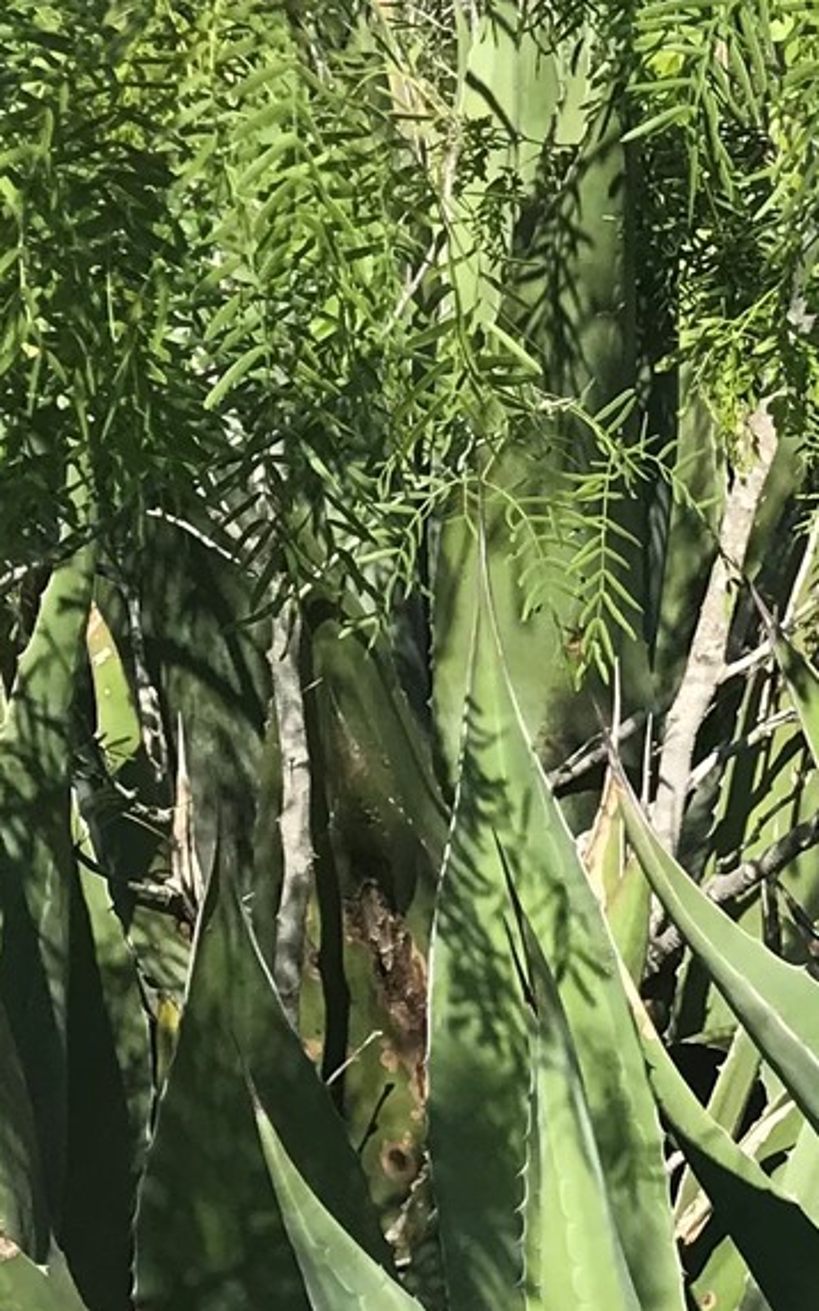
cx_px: 1846
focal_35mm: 106
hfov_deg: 10.8
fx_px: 3786
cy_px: 1142
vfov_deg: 19.3
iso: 20
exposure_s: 1/1709
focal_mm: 3.99
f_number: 1.8
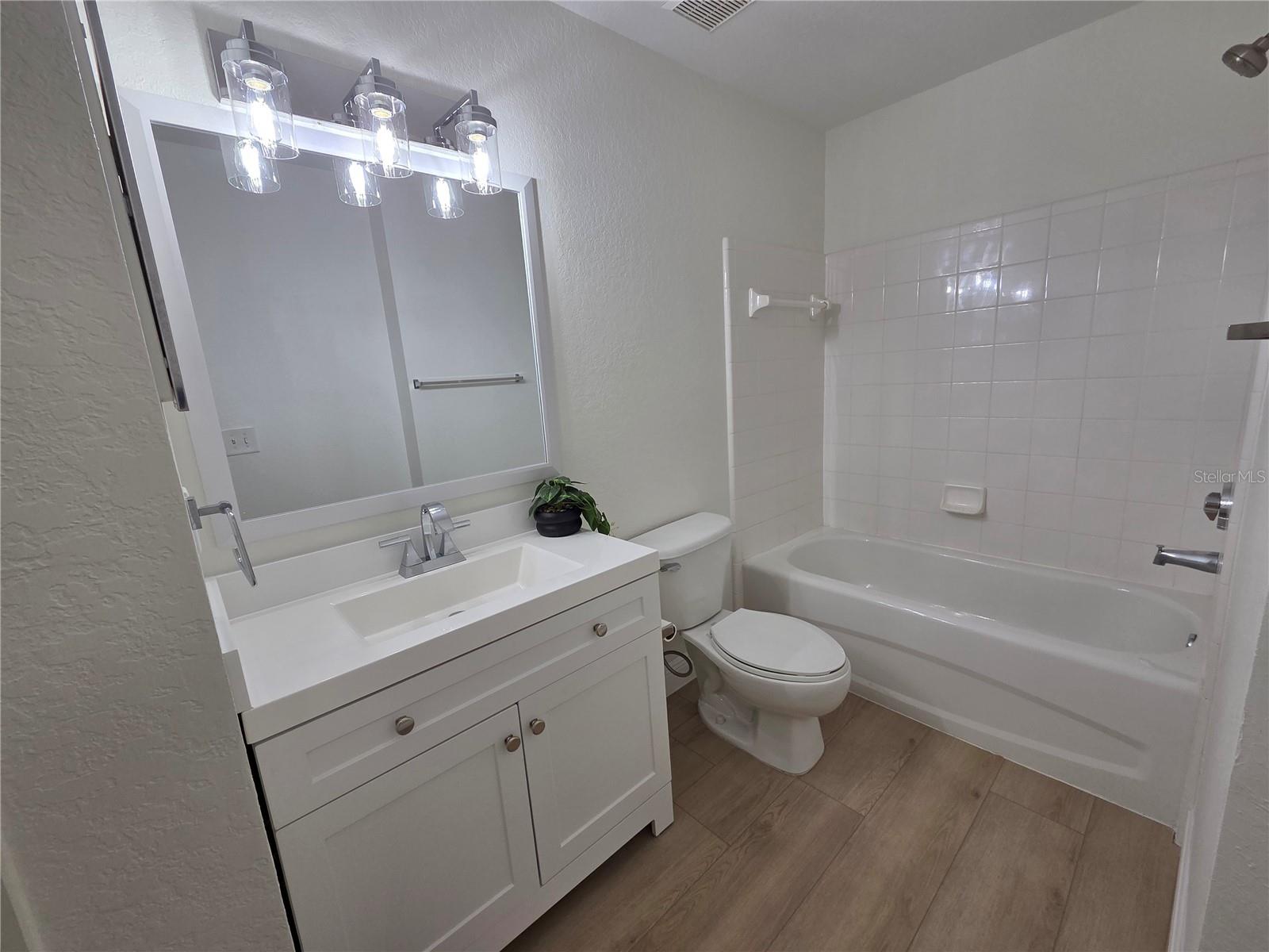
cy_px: 476
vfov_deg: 89.9
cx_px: 634
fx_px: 477
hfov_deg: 106.2
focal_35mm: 13
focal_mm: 2.2
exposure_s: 1/120
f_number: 2.2
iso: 125
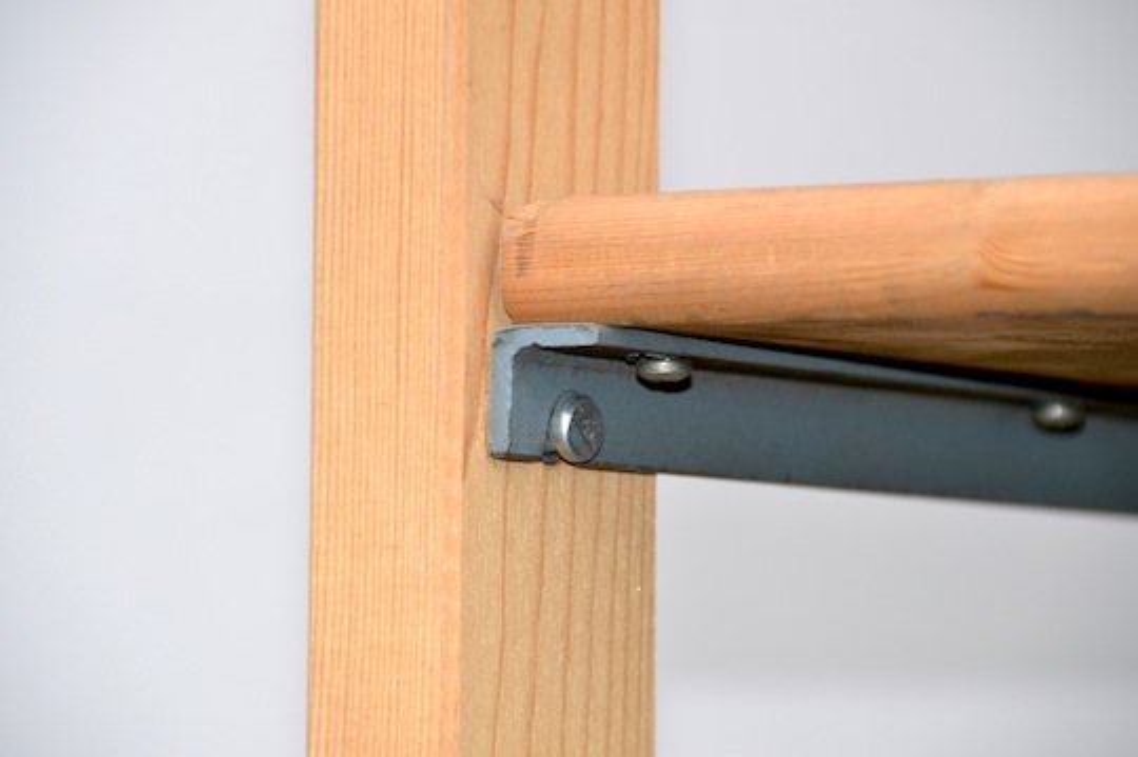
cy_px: 378
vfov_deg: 4.6
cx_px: 569
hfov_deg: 6.9
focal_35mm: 300
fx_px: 9474
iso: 100
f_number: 7.1
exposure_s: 1/30
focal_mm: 200
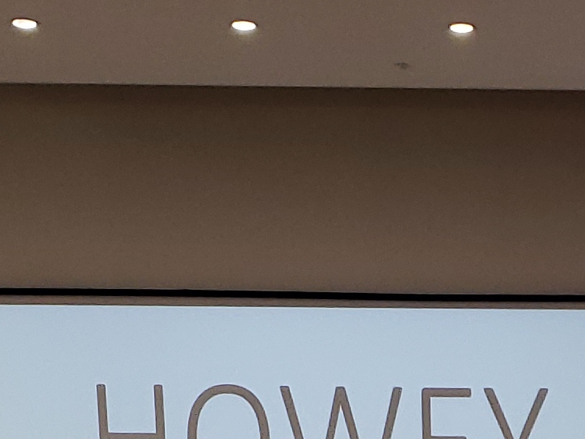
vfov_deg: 9.7
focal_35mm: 140
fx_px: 2366
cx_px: 680
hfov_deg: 13.7
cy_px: 924
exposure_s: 1/120
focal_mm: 4.3
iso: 100
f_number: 1.5
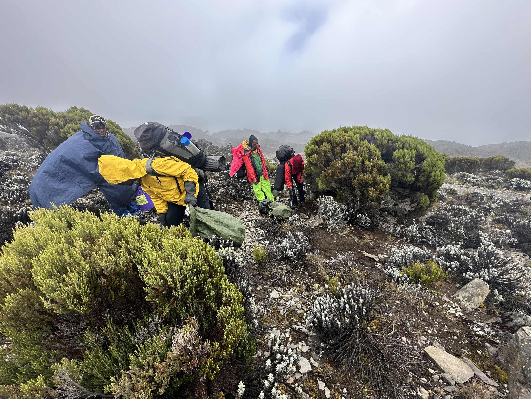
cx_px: 266
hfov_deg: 102.1
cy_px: 200
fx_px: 215
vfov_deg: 85.7
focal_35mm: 14
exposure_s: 1/511
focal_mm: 2.22
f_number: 2.2
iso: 40
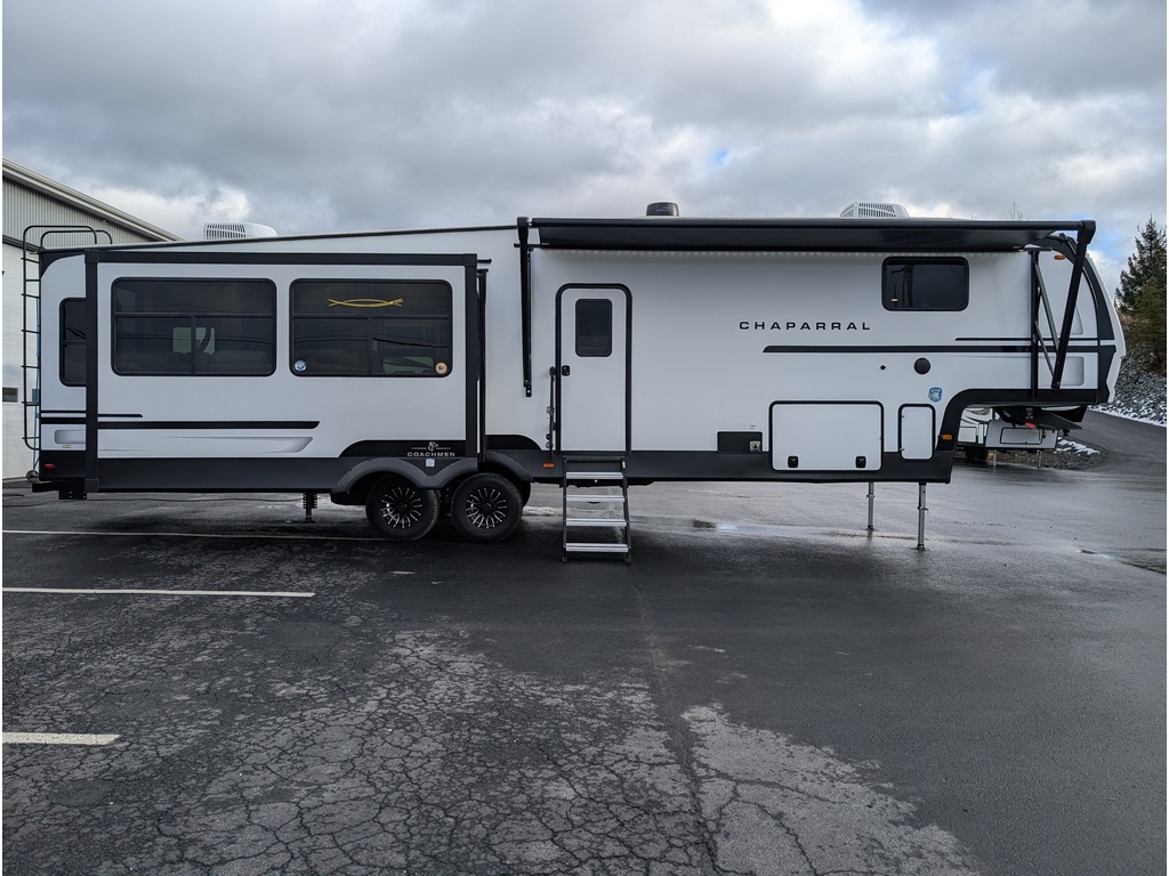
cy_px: 438
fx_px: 810
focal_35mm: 24
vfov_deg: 56.8
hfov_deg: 71.6
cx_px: 584
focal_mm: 6.9
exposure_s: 1/582
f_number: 1.68
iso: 19
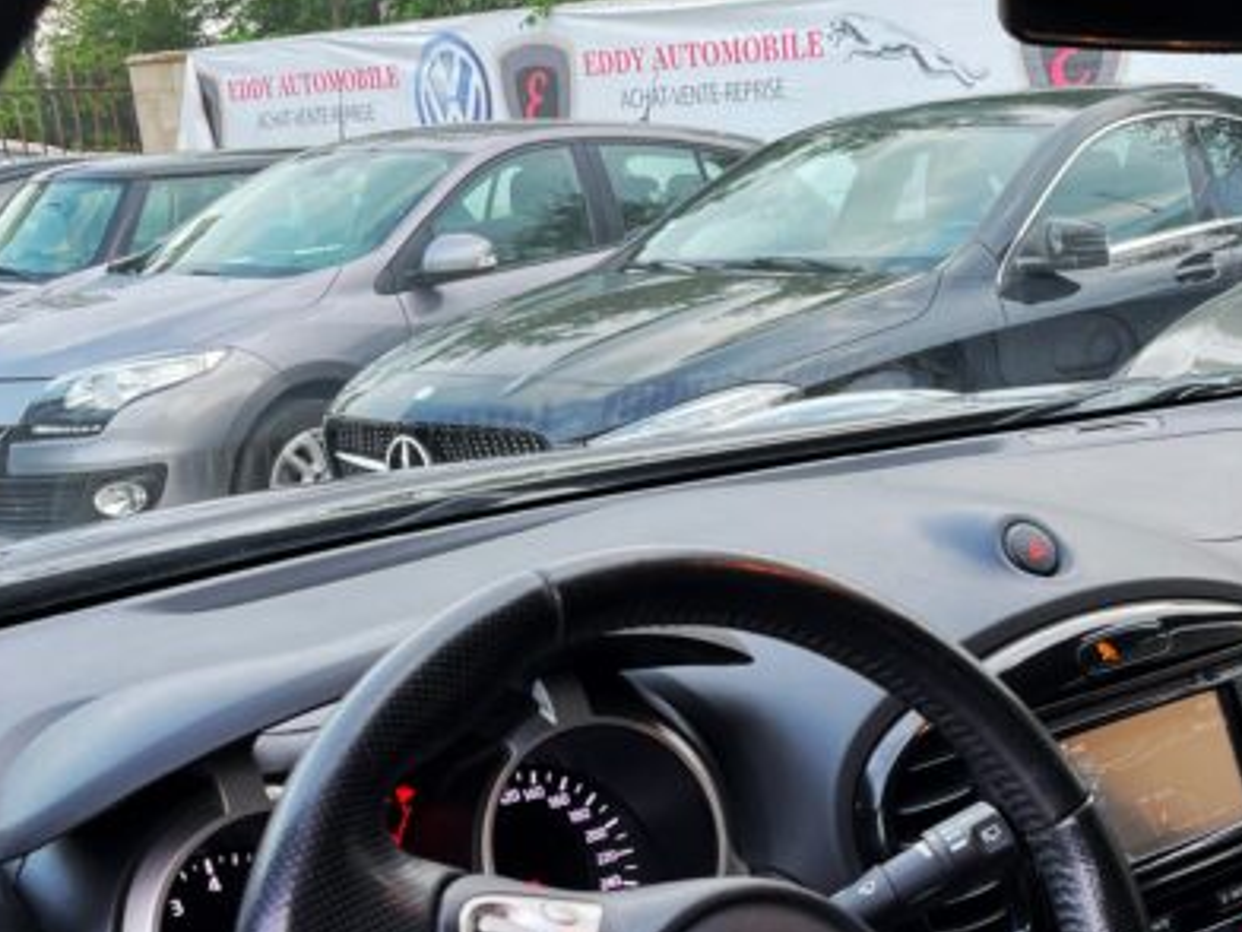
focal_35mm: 53
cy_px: 891
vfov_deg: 26.3
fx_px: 1902
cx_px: 878
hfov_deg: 35.6
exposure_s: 1/121
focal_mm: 5.1
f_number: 1.6
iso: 64
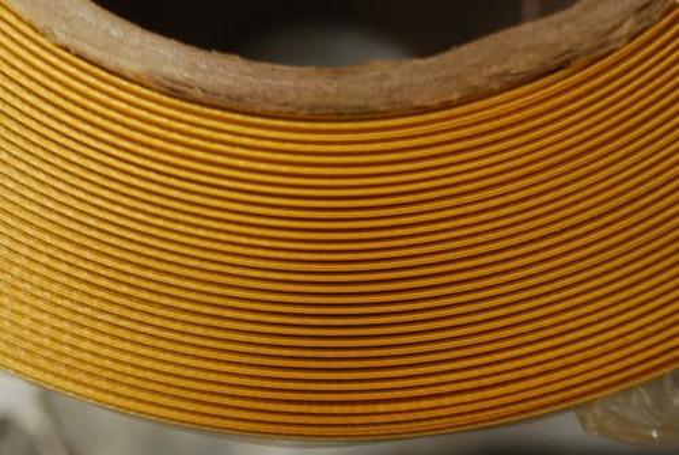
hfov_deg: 24.6
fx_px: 1558
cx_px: 340
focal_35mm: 82
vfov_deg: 16.6
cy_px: 228
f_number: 5.6
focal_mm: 55
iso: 800
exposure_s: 1/10
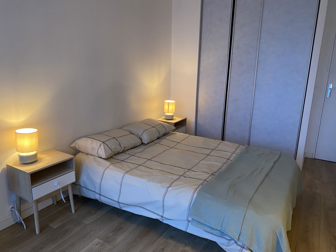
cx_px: 168
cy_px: 126
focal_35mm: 26
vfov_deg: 53.1
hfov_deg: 67.3
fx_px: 252
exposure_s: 1/50
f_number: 1.8
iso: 320
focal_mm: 4.25
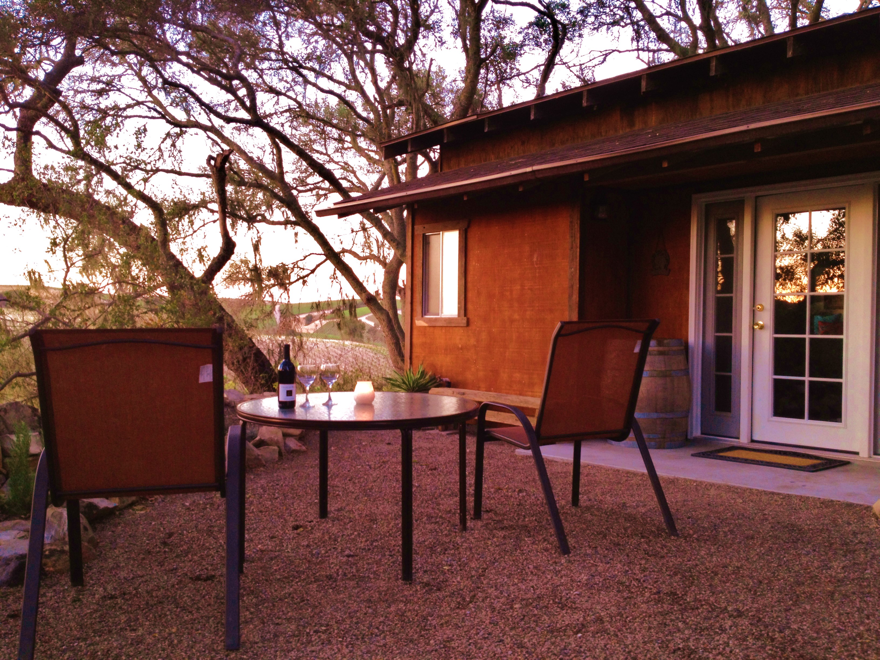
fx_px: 890
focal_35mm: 35
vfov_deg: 40.7
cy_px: 330
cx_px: 440
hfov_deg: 52.6
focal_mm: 4.28
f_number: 2.4
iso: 100
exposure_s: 1/20
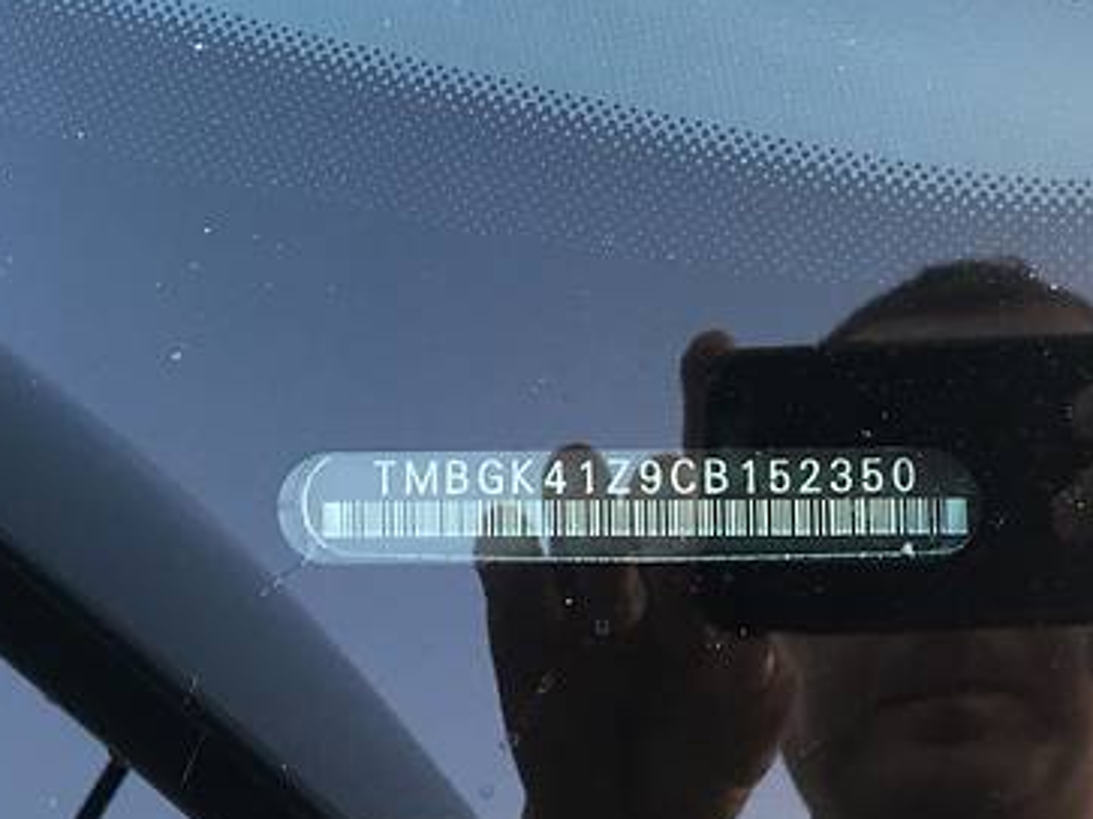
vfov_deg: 22.6
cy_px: 151
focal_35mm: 64
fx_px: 2020
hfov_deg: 30.3
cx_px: 542
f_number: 2.2
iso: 50
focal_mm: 4.2
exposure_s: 1/33
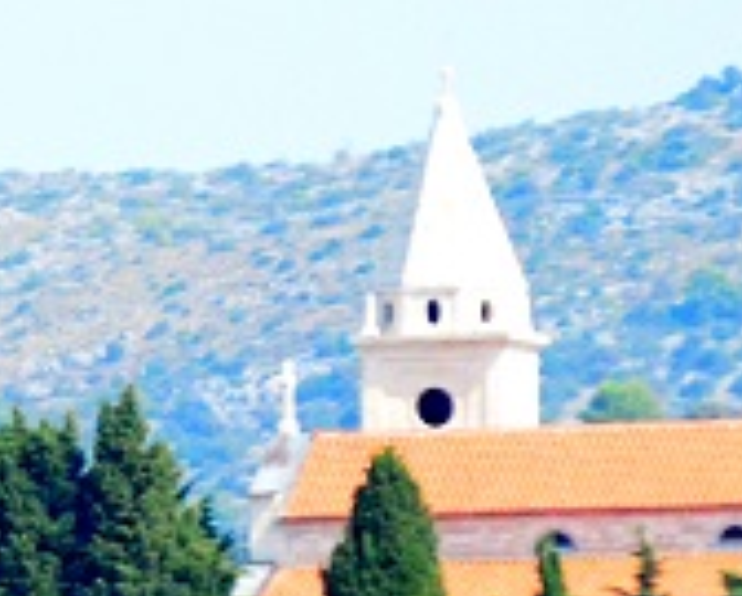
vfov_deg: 0.9
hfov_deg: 1.2
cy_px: 890
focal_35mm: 1666
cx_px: -1181
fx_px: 36650
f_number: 5.6
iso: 4000
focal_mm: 200
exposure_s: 1/8000
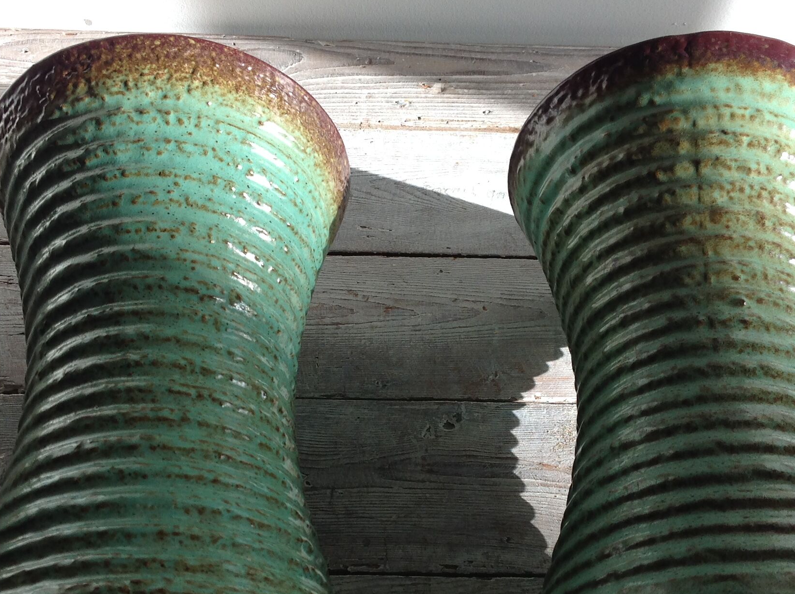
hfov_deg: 35.0
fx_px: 1261
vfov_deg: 26.3
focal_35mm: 55
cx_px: 425
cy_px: 409
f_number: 2.4
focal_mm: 4.28
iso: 50
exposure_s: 1/164
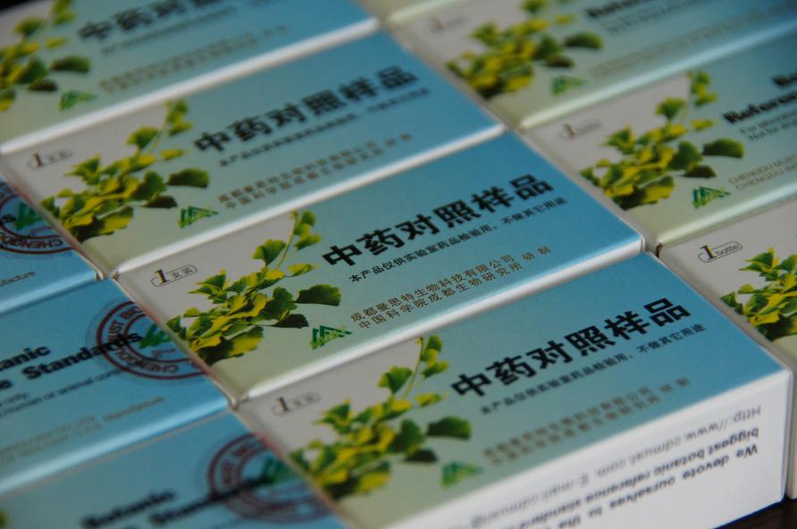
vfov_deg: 6.1
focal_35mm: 225
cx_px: 398
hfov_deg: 9.2
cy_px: 264
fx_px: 4974
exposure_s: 1/250
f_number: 6.3
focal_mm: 150
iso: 1250
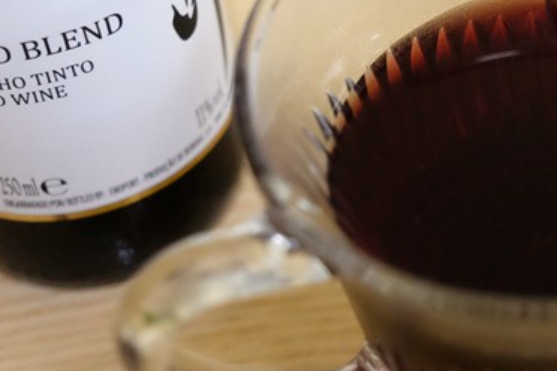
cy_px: 22
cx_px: 556
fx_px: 1748
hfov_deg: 17.7
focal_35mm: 113
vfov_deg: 12.0
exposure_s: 1/75
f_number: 2.8
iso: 4000
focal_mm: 28.3
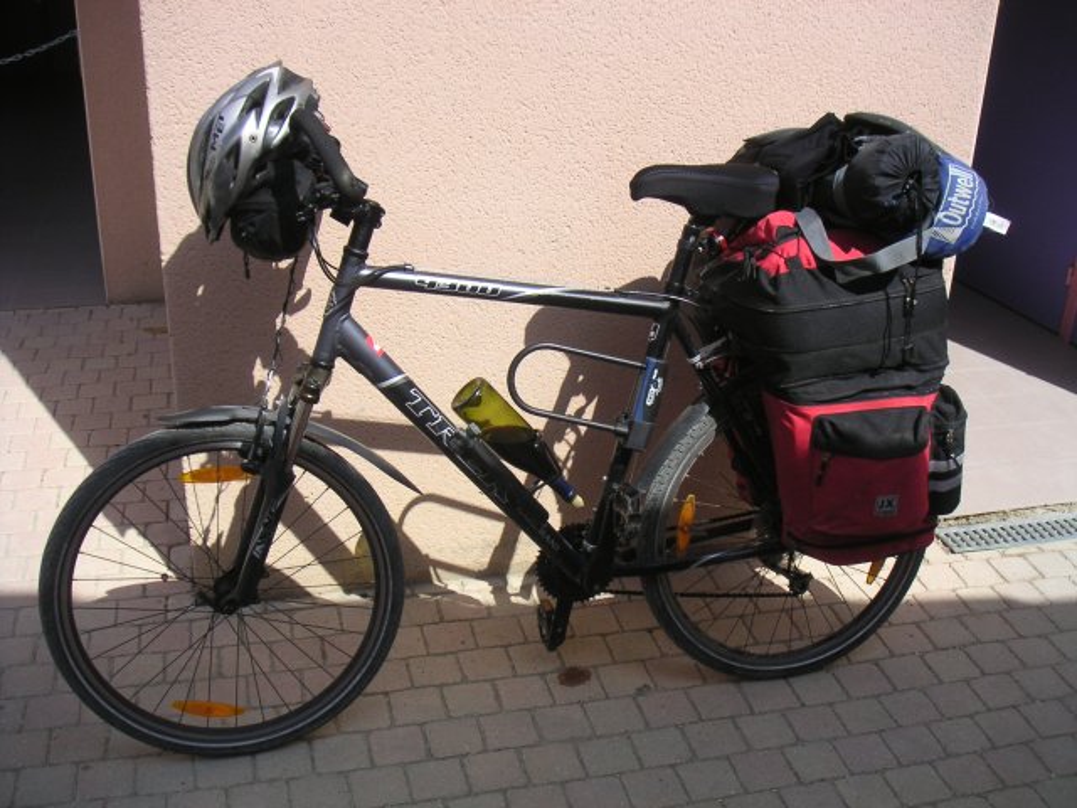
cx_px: 538
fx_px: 1182
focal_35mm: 38
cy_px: 404
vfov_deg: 37.7
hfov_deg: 49.0
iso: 50
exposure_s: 1/180
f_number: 6.7
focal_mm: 6
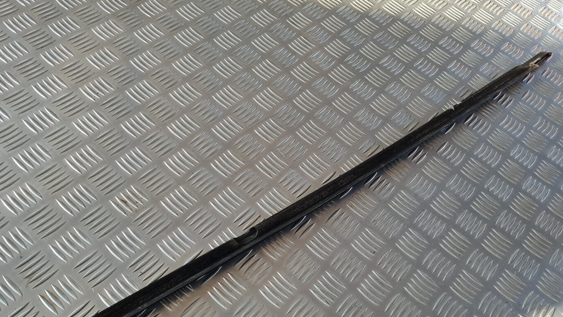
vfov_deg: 40.0
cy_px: 195
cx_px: 283
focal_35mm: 29
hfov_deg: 66.1
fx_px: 433
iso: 80
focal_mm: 5.4
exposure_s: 1/100
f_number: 1.8
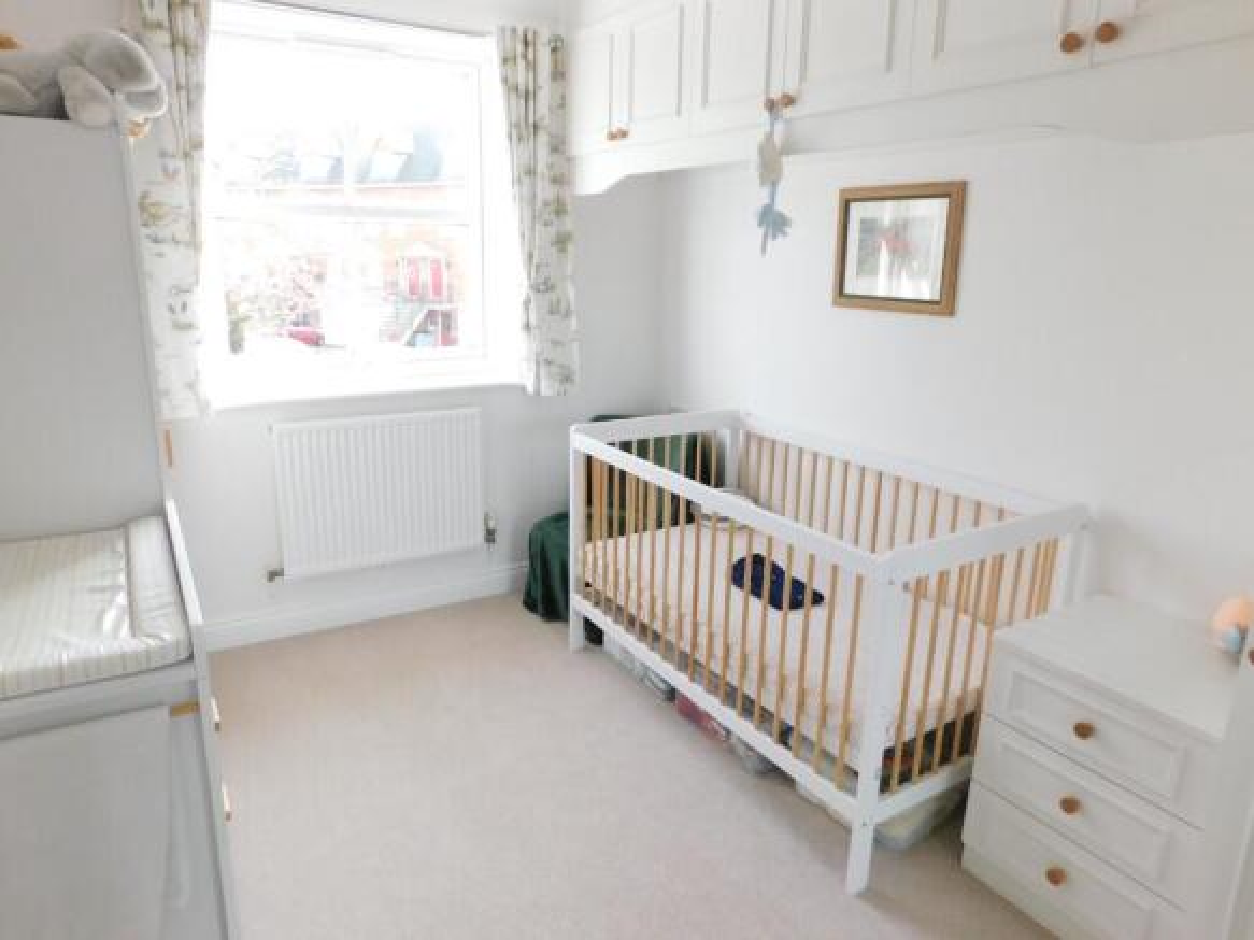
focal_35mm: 23
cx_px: 627
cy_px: 470
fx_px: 833
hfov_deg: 73.9
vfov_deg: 58.9
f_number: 3
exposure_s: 1/50
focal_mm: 4
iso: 125
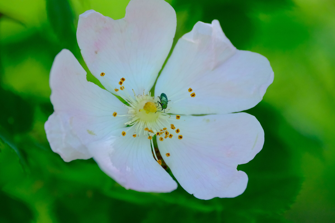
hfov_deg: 4.6
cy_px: 112
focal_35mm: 451
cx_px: 168
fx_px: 4196
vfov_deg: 3.0
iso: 3200
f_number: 5.6
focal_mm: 300
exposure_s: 1/1600
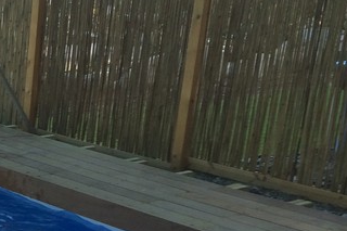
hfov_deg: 18.3
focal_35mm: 104
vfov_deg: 12.7
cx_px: -101
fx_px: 1002
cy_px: 304
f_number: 2.2
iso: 32
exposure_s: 1/139
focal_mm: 4.12
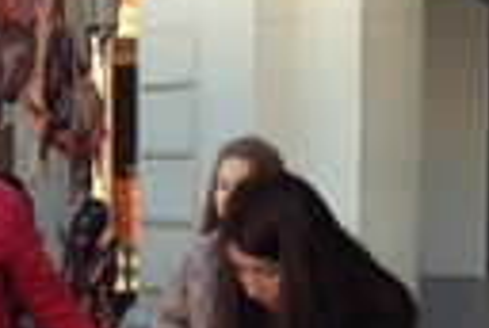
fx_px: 2328
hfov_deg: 12.0
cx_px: 157
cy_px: 404
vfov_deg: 8.0
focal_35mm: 171
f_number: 2.4
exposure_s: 1/129
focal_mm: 4.13
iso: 50
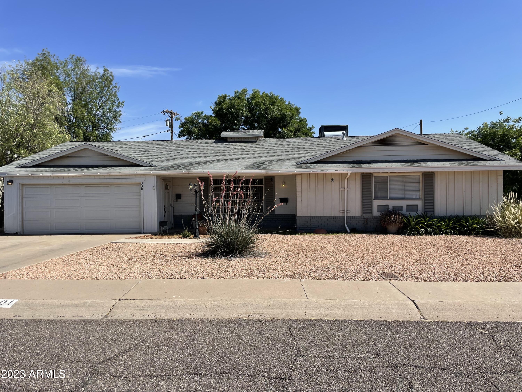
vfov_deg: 53.1
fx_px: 392
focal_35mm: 26
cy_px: 196
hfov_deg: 67.3
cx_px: 261
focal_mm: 4.2
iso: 32
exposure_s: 1/3509
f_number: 1.6
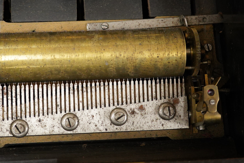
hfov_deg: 28.8
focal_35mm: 70
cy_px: 44
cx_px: 100
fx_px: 474
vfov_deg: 19.3
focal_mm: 30
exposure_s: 1/200
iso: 2500
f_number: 5.6
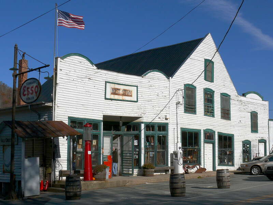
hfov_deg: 41.2
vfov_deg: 31.5
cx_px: 136
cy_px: 102
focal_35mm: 46
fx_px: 363
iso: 100
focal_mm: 9.7
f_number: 8
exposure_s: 1/800
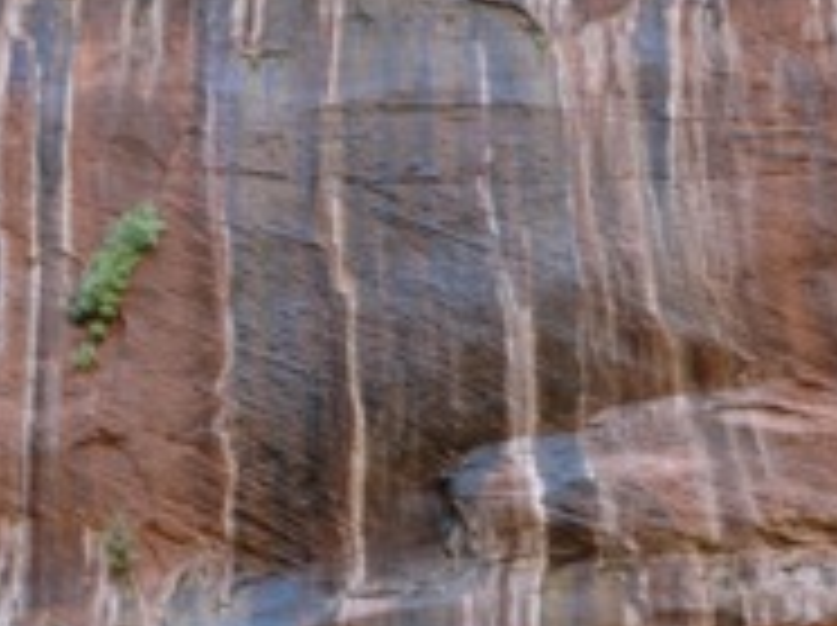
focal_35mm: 132
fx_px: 3188
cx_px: 630
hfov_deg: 14.9
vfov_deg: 11.2
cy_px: 482
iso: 200
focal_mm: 34
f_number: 11
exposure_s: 1/15
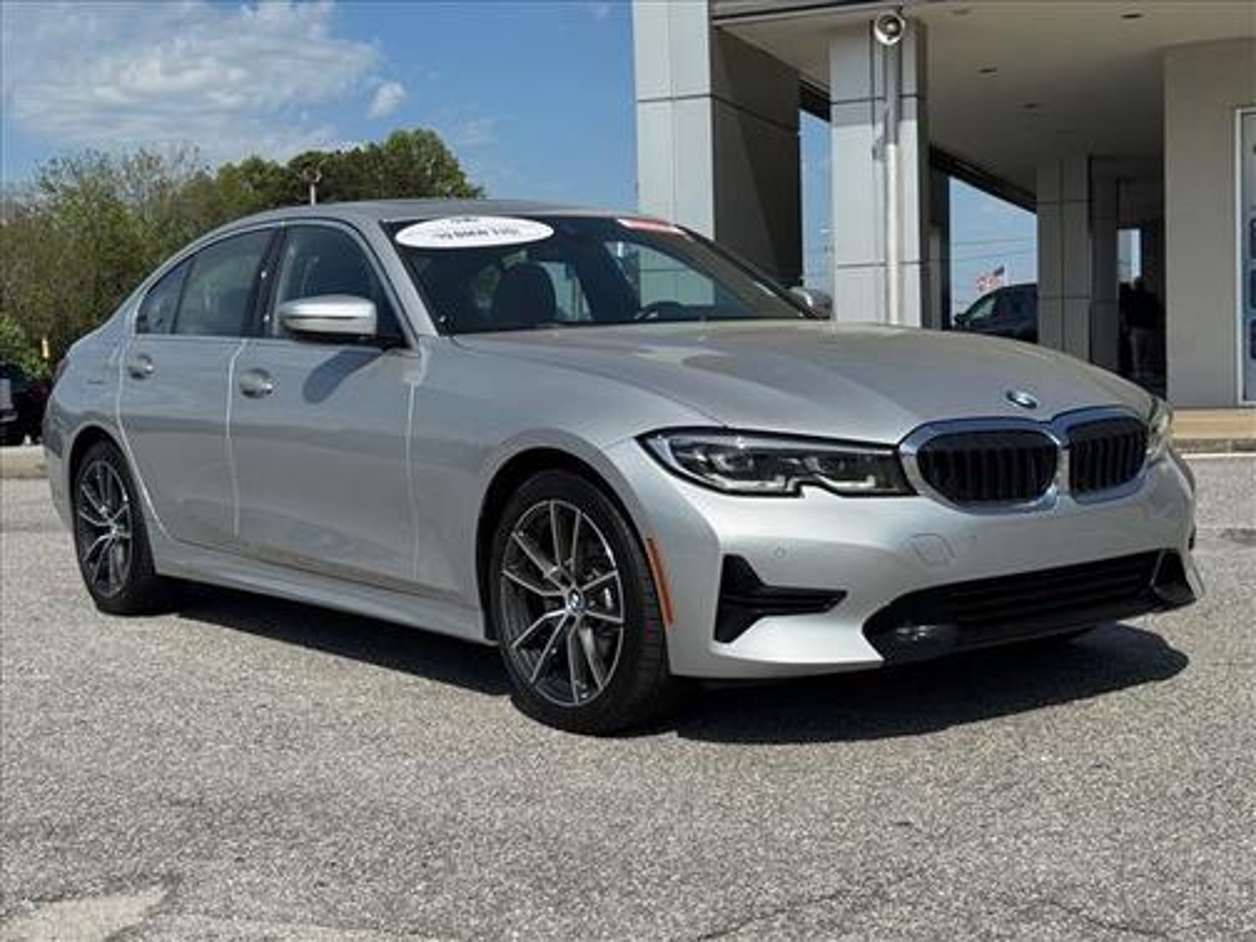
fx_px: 1742
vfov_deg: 30.3
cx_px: 628
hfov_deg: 39.7
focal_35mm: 48
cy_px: 471
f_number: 1.78
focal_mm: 6.76
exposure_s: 1/7092
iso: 64
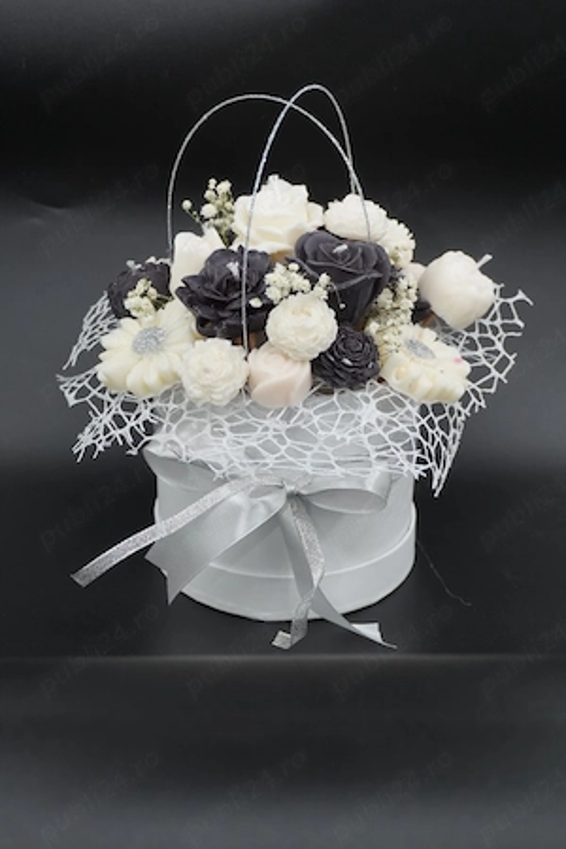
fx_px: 1273
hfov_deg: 25.1
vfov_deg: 36.9
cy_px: 424
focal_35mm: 54
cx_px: 283
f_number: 5.6
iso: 320
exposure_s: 1/30
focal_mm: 36
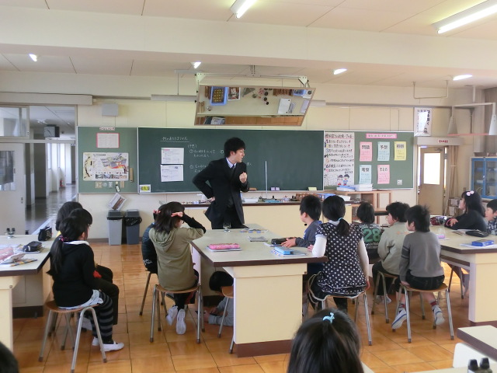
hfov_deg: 44.8
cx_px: 248
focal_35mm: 42
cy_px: 186
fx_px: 603
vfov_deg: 34.3
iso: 200
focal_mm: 7.38
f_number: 4
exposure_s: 1/60
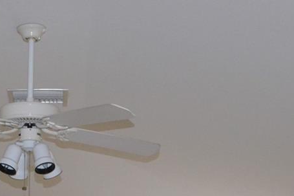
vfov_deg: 13.4
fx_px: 776
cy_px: 314
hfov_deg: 21.0
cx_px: 22
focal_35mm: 95
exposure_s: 1/200
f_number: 13
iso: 1600
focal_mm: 18
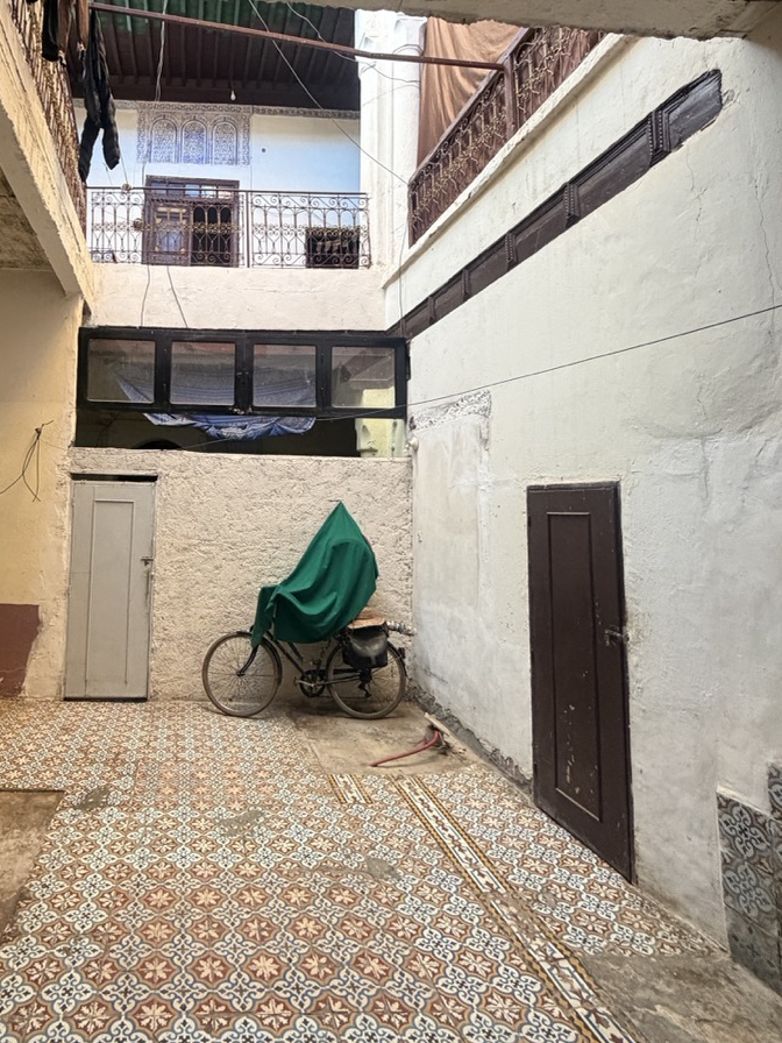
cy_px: 450
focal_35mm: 20
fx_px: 602
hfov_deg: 63.3
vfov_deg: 81.3
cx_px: 227
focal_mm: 2.22
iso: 320
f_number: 2.2
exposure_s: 1/60
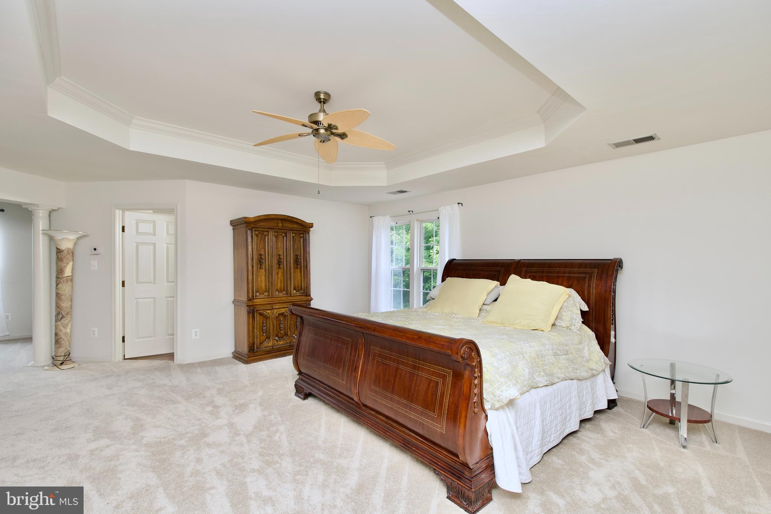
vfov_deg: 77.3
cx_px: 386
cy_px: 257
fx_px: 321
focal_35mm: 15
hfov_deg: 100.4
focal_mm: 10
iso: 320
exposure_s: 1/20
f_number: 7.1
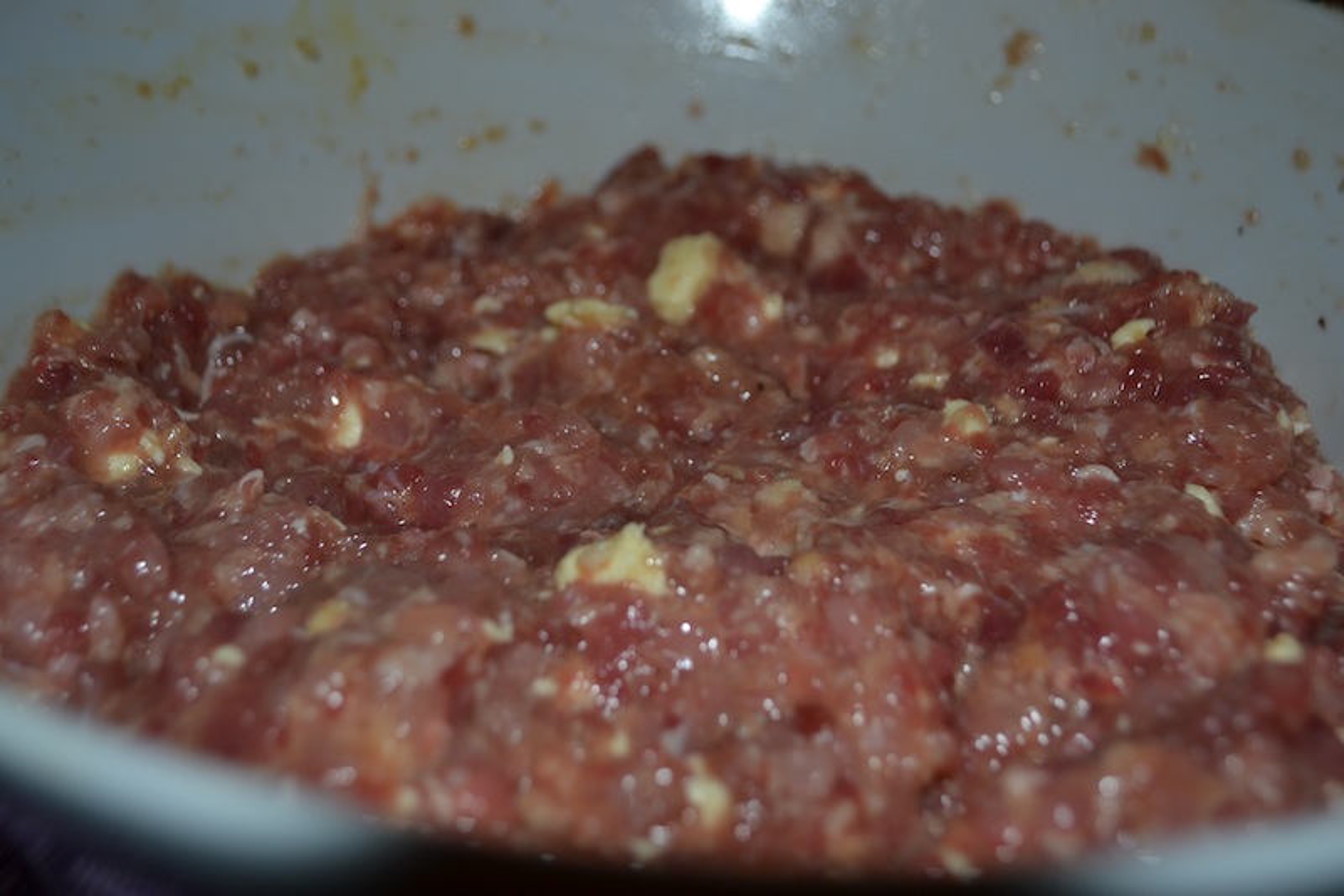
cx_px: 672
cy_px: 448
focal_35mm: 44
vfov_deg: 30.8
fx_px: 1624
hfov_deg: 45.0
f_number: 4.5
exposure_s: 1/60
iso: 140
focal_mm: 29
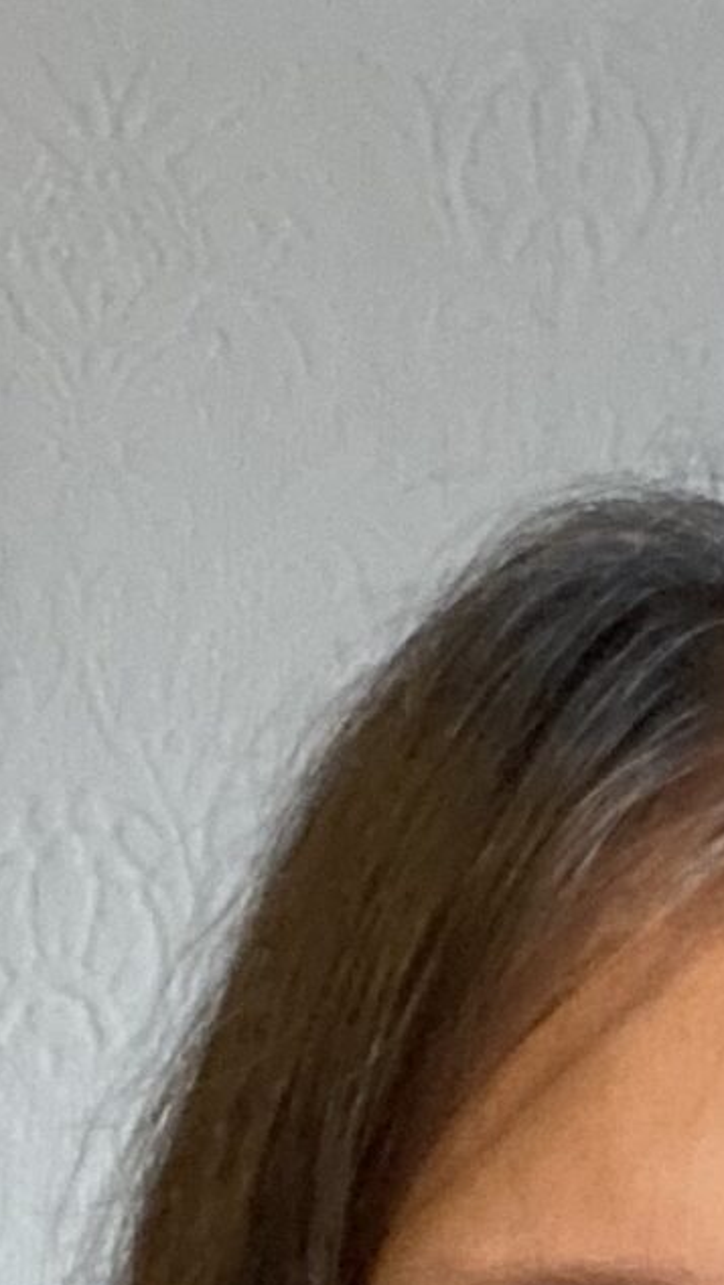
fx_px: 4501
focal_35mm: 132
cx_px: 487
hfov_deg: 9.2
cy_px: 1476
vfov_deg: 15.7
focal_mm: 2.71
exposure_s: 1/30
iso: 400
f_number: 2.2
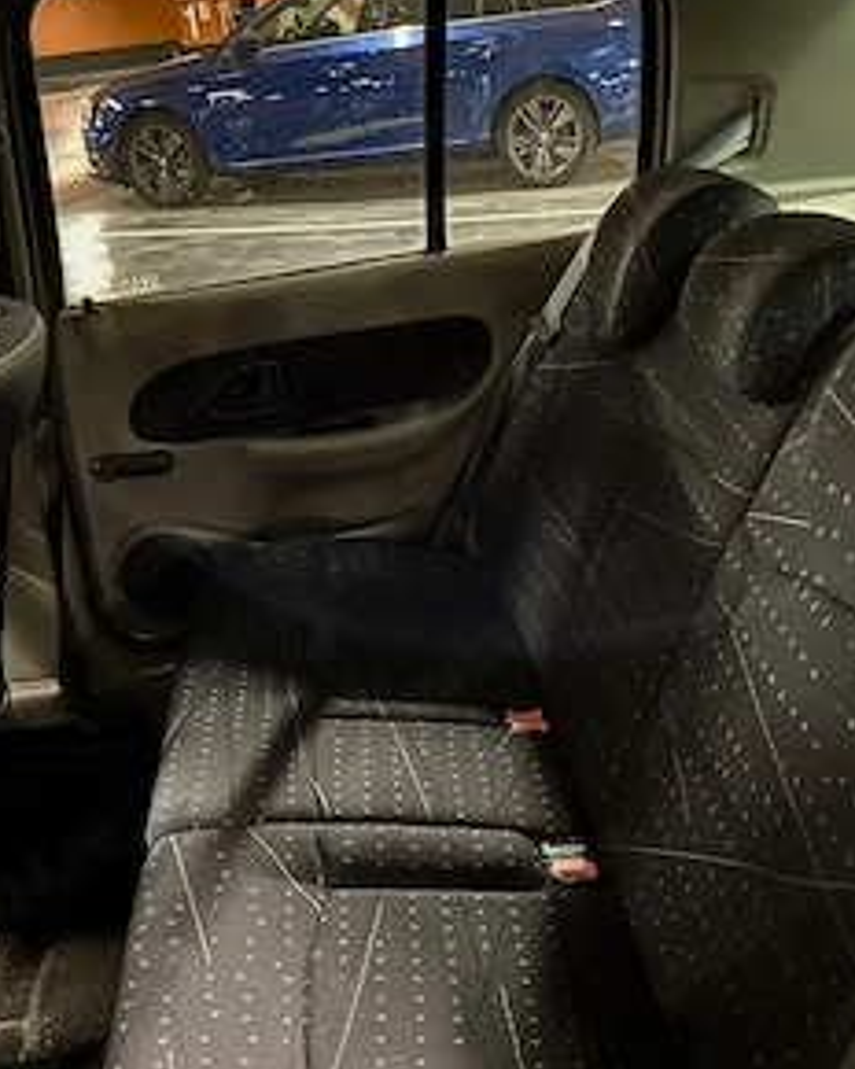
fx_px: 1107
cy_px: 689
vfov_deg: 50.8
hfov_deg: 42.2
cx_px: 387
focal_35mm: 35
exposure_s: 1/8
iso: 500
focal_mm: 4.25
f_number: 1.8
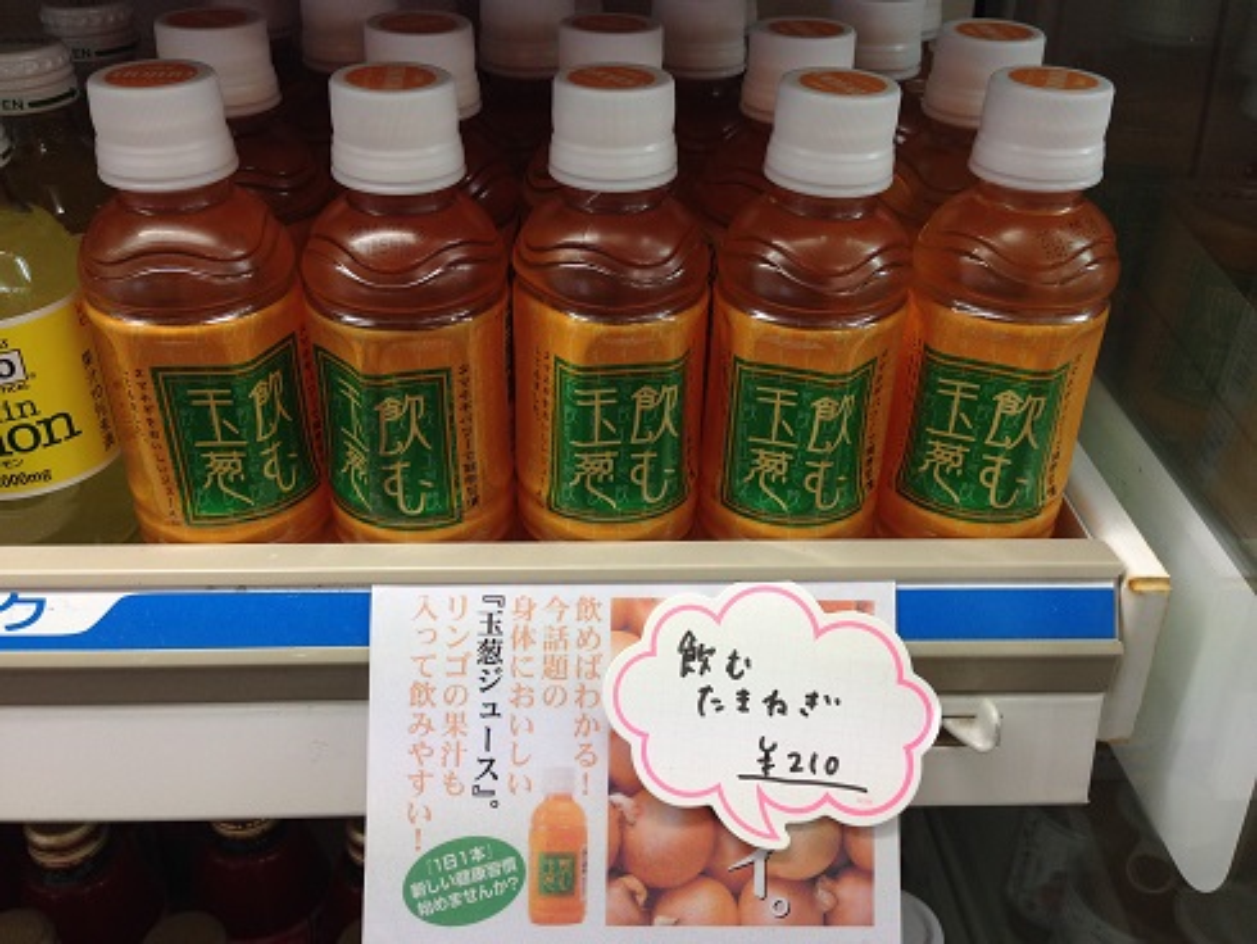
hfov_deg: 55.3
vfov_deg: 43.0
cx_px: 628
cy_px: 472
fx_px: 1199
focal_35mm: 33
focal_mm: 4.12
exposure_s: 1/60
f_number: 2.4
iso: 64
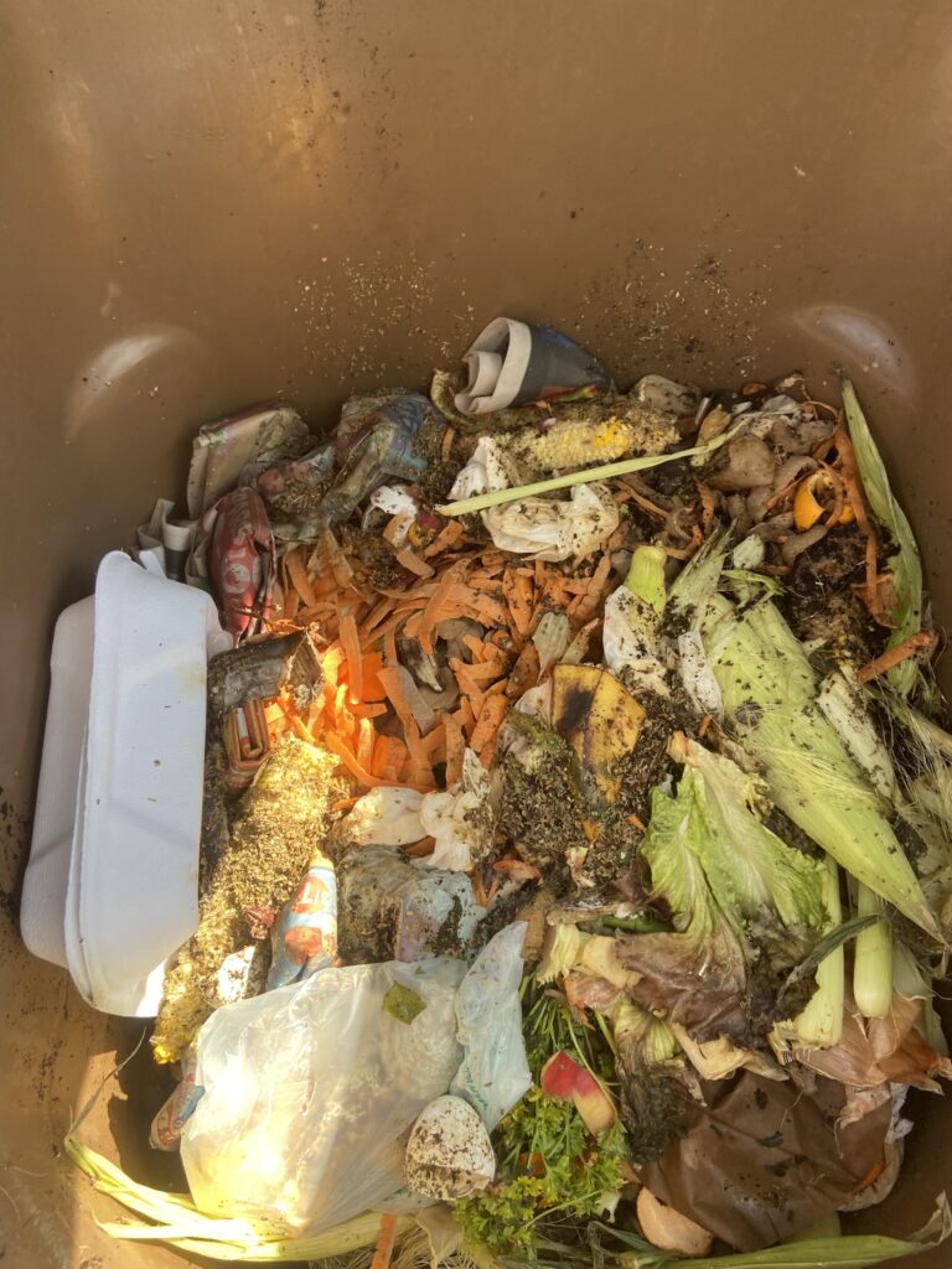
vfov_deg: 67.3
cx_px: 476
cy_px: 634
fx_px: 953
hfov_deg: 53.1
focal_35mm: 26
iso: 32
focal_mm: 4.25
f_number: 1.8
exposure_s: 1/208
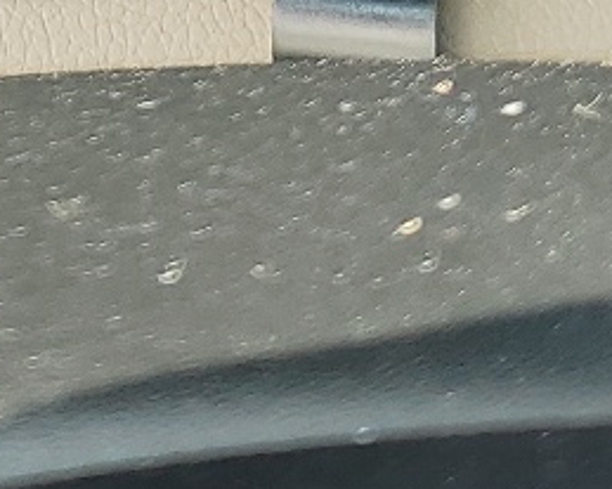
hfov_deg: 12.2
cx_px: 5
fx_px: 2843
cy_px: -746
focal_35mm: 157
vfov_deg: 8.8
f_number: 1.5
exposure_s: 1/294
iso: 50
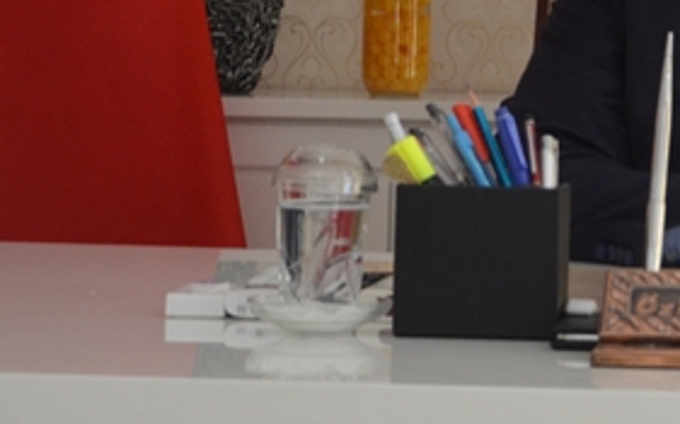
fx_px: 3018
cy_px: -99
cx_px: 801
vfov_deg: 7.9
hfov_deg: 12.6
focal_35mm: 163
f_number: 5.6
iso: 800
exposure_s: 1/125
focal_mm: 30
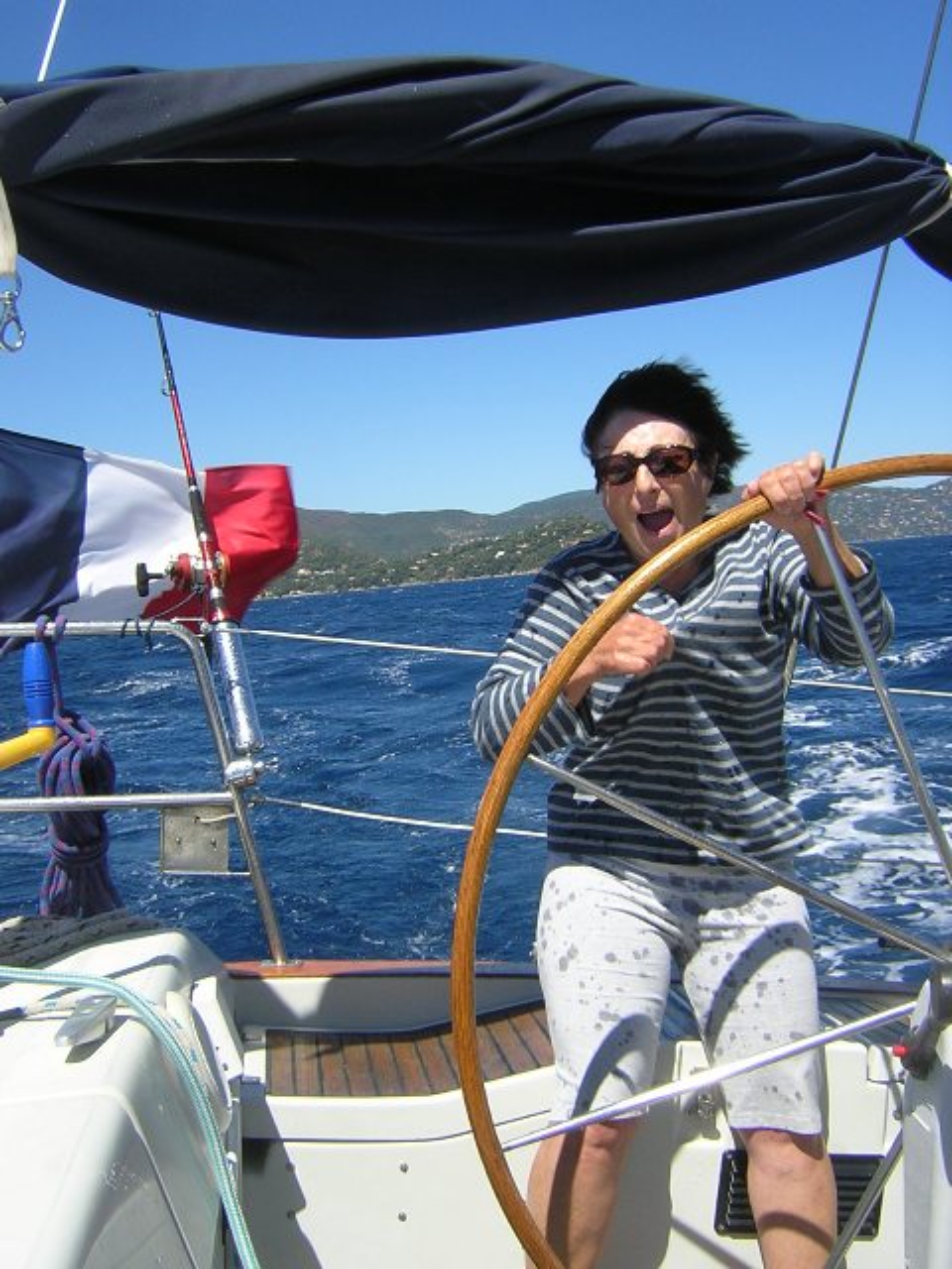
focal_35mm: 36
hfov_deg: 39.7
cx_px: 476
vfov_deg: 51.4
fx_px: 1320
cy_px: 634
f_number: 5.2
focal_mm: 4.7
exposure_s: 1/340
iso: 100
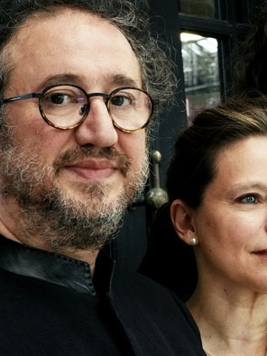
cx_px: 185
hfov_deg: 20.1
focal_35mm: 73
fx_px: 751
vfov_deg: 26.7
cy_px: 177
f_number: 13
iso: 1600
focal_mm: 50
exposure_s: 1/50
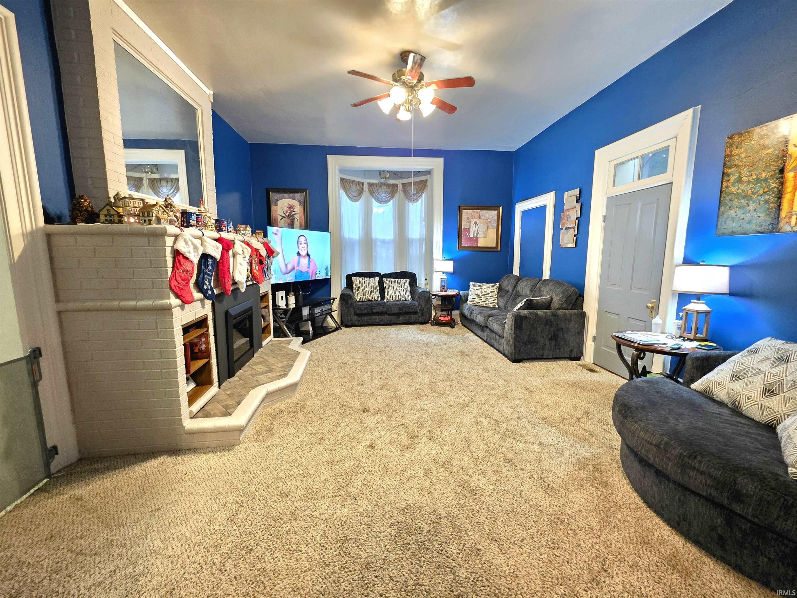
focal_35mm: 13
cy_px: 299
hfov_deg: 106.2
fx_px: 299
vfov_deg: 89.9
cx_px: 398
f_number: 1.9
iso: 1000
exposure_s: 1/30
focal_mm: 2.2
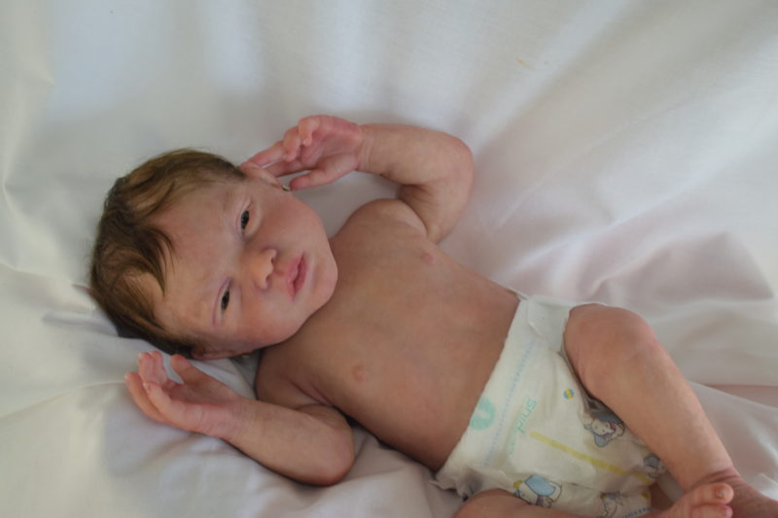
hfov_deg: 28.1
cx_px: 389
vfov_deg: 18.9
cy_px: 259
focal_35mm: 72
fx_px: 1556
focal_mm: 48
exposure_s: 1/40
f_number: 5.6
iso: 100
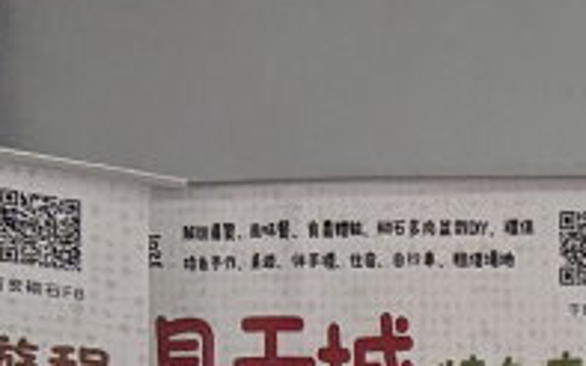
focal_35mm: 207
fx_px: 3305
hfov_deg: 7.8
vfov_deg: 5.8
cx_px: 2093
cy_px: 1158
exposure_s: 1/120
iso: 100
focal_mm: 5.96
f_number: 1.6
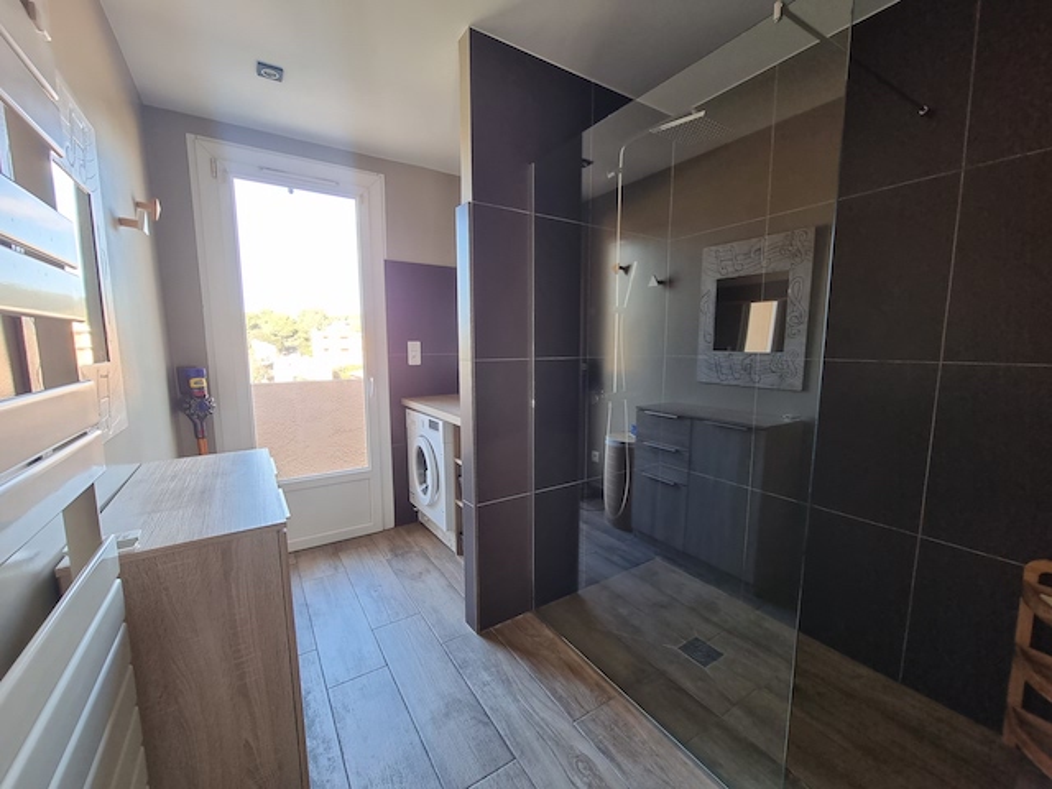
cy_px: 394
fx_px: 395
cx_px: 526
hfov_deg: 106.2
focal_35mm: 13
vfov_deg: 89.9
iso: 160
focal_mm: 2.2
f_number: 2.2
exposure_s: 1/50
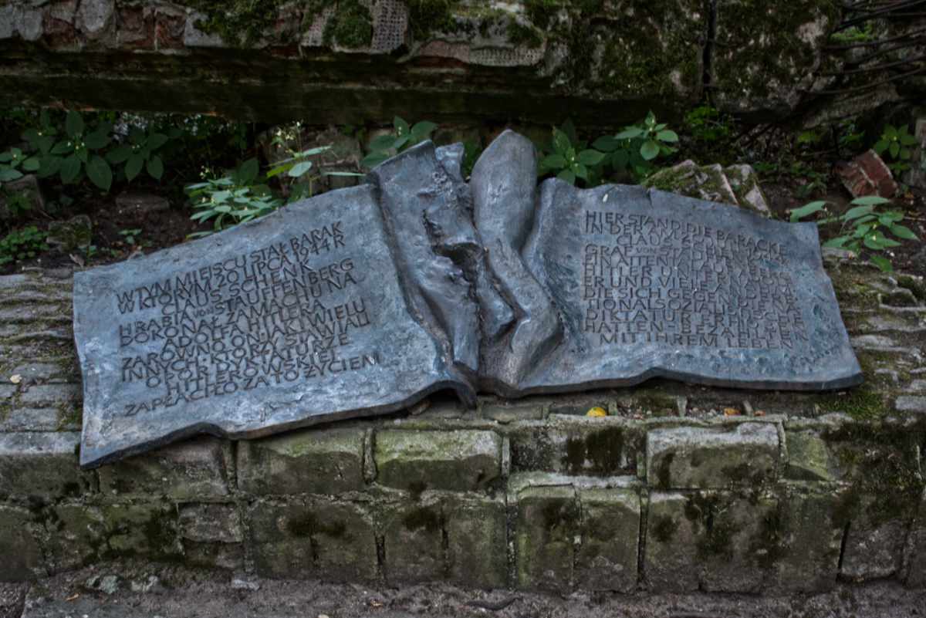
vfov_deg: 36.9
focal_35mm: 36
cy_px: 309
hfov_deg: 53.1
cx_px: 463
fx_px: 926
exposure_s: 1/40
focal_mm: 24
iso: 1400
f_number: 3.8
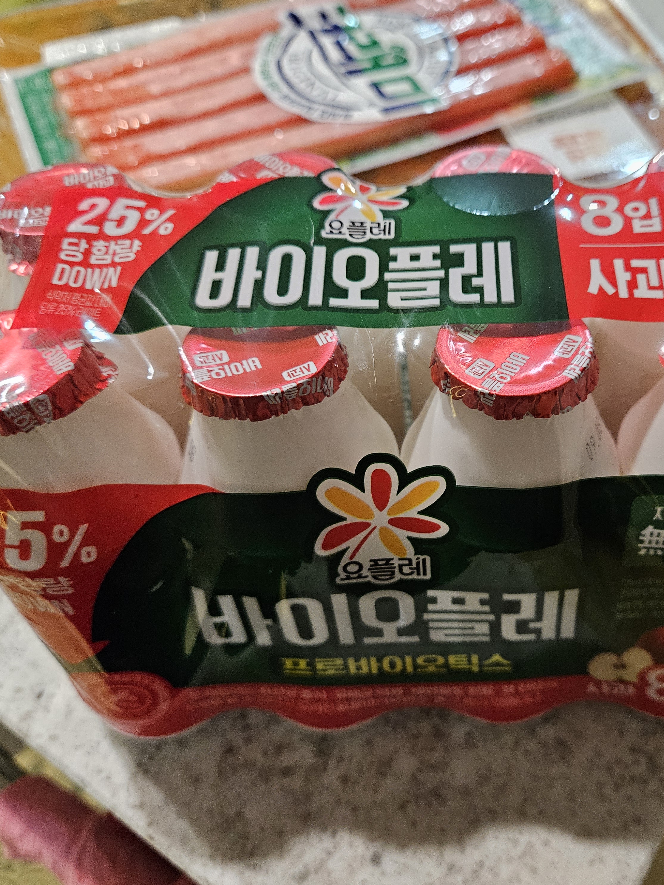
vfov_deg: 58.4
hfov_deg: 44.7
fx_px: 793
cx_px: 448
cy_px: 446
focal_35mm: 31
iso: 1000
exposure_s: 1/120
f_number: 1.8
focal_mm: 5.4
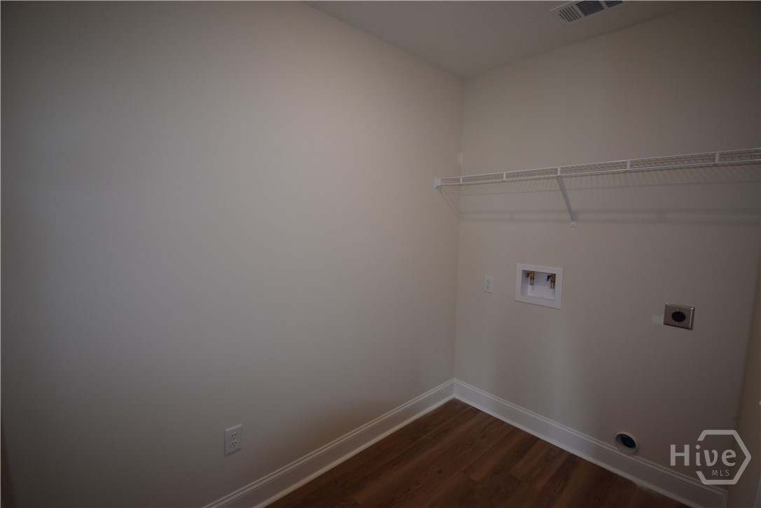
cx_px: 380
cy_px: 254
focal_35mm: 15
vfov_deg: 77.3
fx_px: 317
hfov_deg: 100.4
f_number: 4.5
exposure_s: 1/125
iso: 400
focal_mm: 10
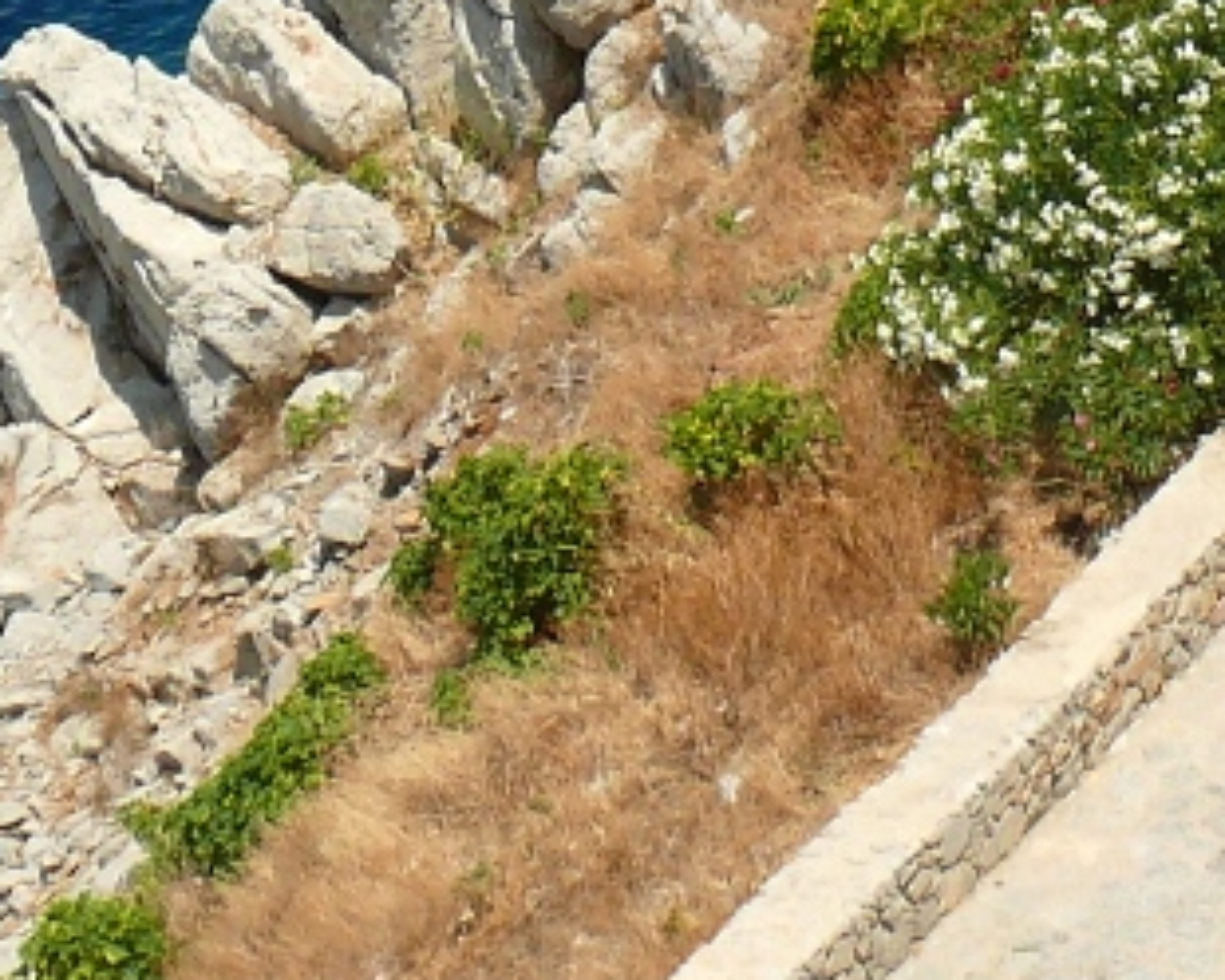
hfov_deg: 11.9
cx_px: 729
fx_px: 5873
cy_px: -956
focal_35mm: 162
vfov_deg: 9.0
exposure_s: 1/250
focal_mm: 7.4
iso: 100
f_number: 5.6
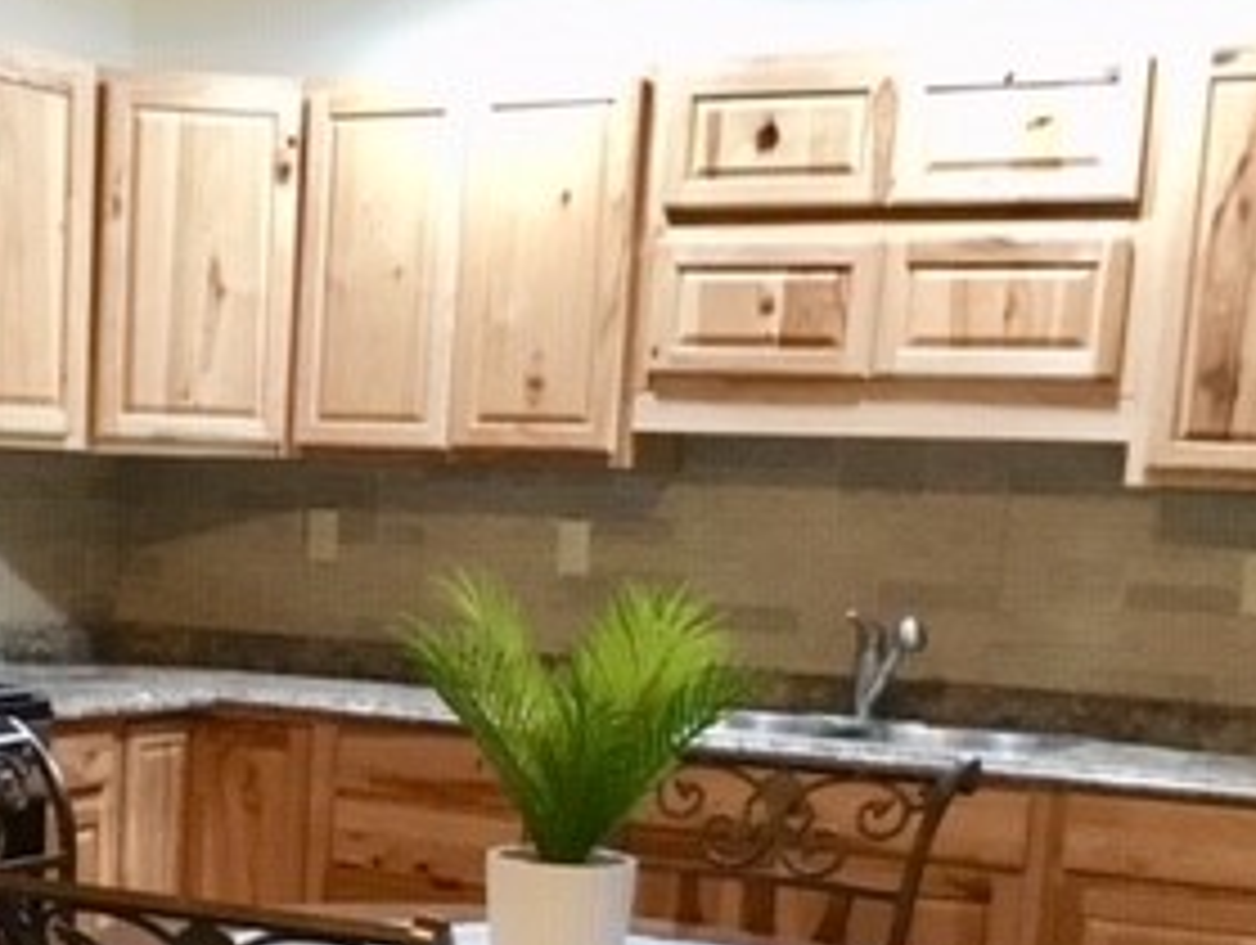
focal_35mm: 71
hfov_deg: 26.5
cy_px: 868
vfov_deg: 20.3
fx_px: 2579
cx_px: 140
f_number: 2.4
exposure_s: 1/30
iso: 200
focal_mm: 3.3
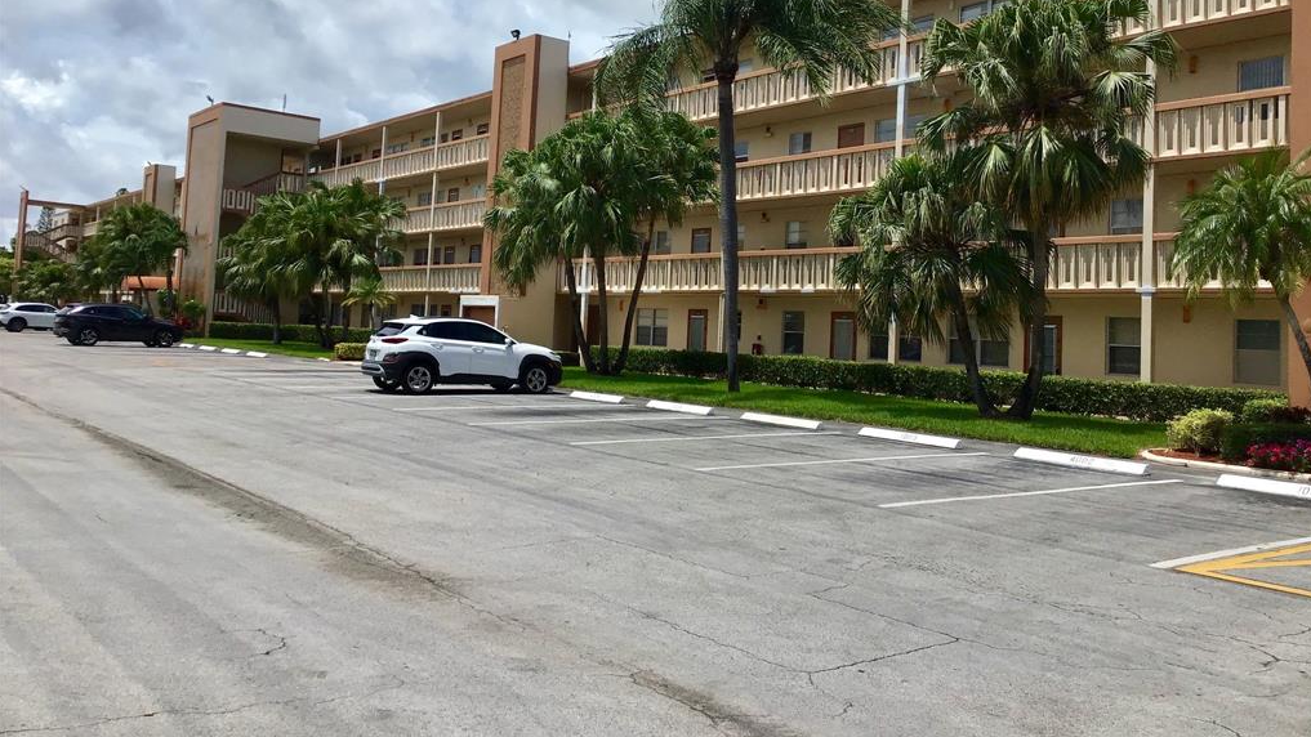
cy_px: 263
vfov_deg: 34.4
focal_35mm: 34
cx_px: 657
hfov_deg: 58.0
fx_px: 1182
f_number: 2.4
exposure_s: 1/2551
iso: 25
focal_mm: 3.3
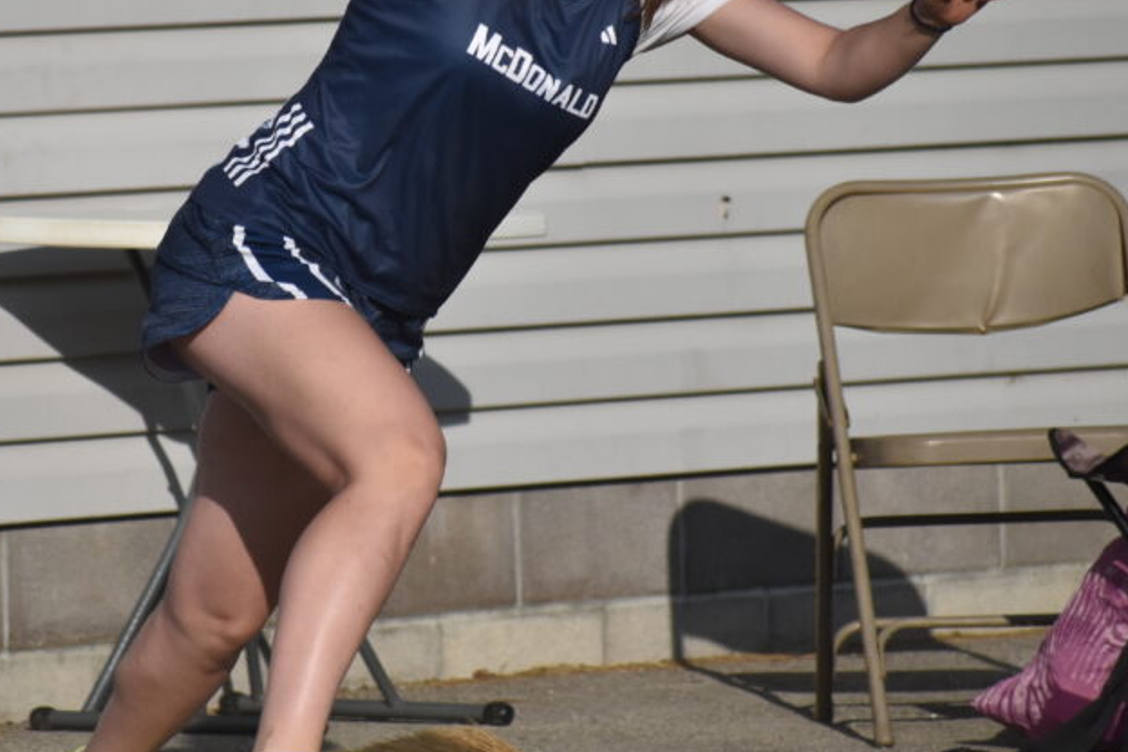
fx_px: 21556
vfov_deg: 2.0
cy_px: 193
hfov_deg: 3.0
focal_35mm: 688
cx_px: 333
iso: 500
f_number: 6
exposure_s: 1/4000
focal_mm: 260
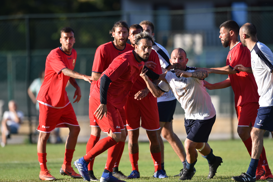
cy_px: 91
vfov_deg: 3.4
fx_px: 3041
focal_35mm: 401
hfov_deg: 5.1
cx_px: 137
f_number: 4
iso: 320
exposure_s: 1/1600
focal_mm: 400
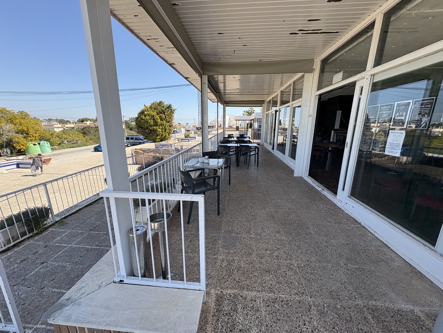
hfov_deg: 102.1
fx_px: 179
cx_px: 222
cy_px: 166
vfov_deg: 85.7
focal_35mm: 14
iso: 64
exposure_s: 1/720
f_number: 2.2
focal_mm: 2.22
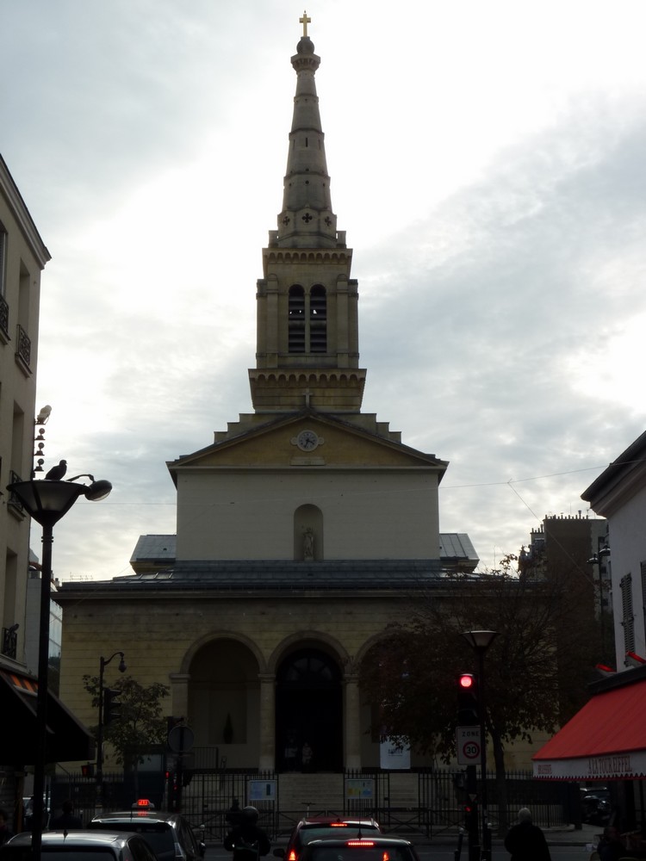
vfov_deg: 31.7
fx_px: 1518
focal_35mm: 61
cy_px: 430
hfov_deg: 24.0
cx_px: 323
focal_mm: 10.8
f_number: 8
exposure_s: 1/160
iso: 80
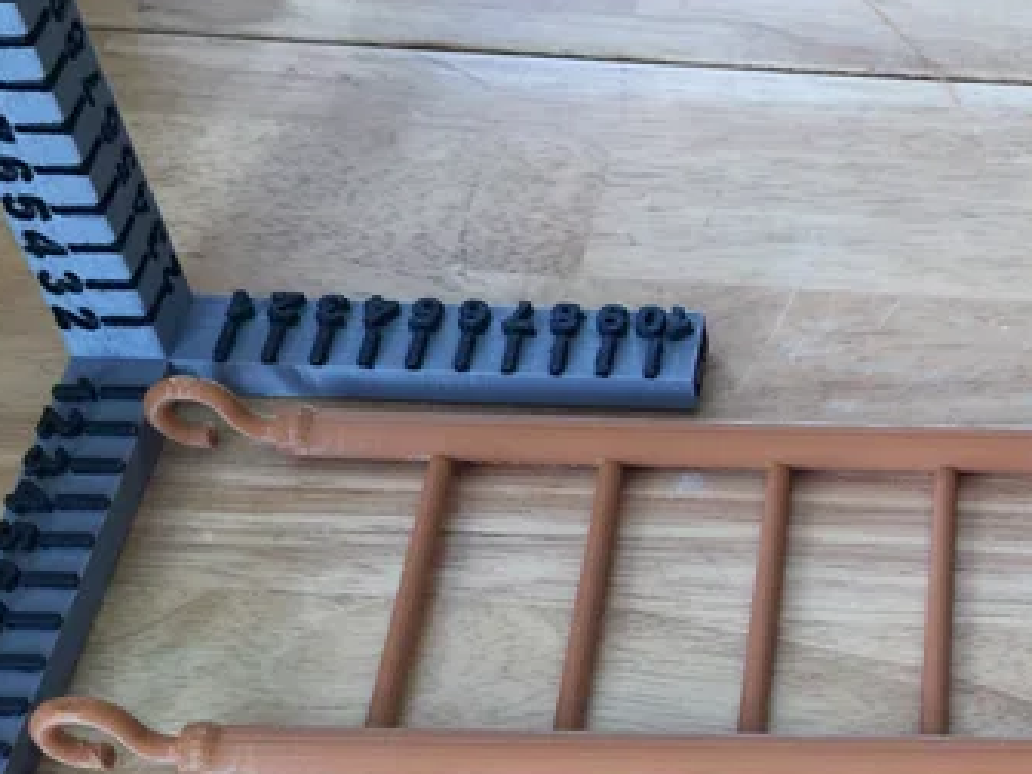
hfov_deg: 25.3
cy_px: 600
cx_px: 1098
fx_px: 2147
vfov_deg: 20.3
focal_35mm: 72
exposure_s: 1/40
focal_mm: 4.15
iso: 32
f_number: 2.2
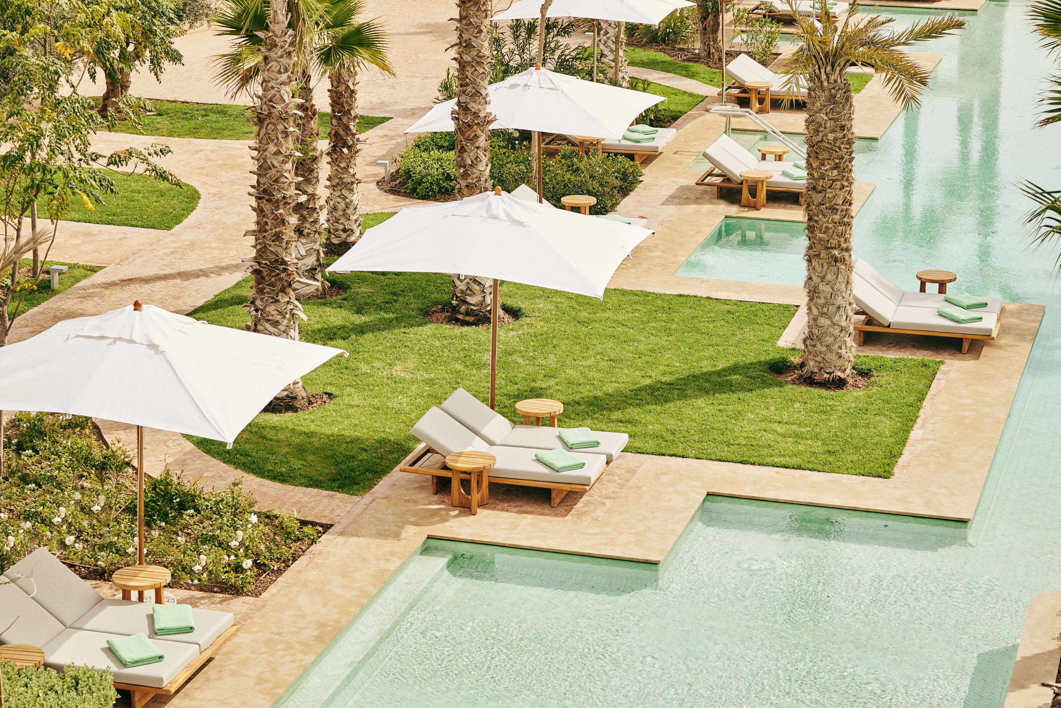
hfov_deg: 23.9
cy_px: 354
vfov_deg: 16.1
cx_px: 530
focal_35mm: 85
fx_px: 2505
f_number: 5.6
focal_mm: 85
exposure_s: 1/320
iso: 100
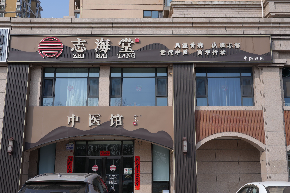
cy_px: 96
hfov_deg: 46.4
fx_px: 338
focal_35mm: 42
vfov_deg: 31.9
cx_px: 145
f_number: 14
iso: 100
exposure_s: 1/100
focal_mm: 42
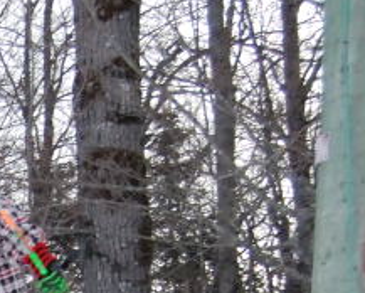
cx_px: -225
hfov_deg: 9.4
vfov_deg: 7.6
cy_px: 501
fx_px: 2152
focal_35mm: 199
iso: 1600
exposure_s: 1/125
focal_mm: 30
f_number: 5.6
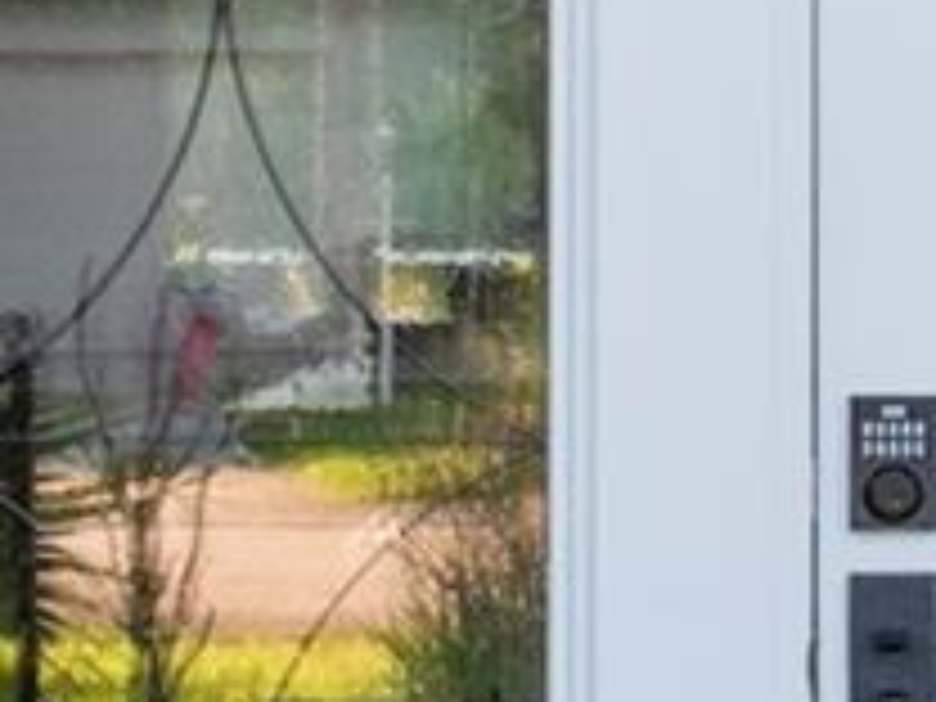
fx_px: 3407
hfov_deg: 15.6
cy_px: 68
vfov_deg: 11.7
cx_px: 648
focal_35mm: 126
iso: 400
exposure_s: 1/125
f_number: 9
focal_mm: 17
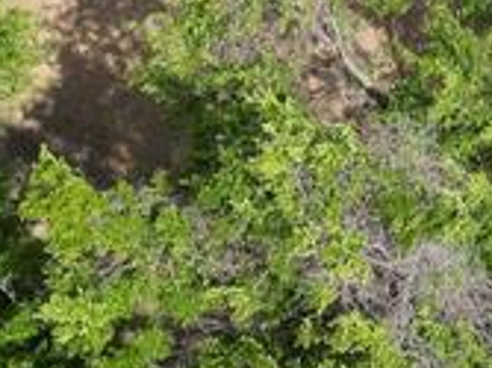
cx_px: 415
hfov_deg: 13.4
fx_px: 2088
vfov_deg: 9.8
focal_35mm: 147
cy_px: -159
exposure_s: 1/2000
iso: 100
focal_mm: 6.72
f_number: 1.7
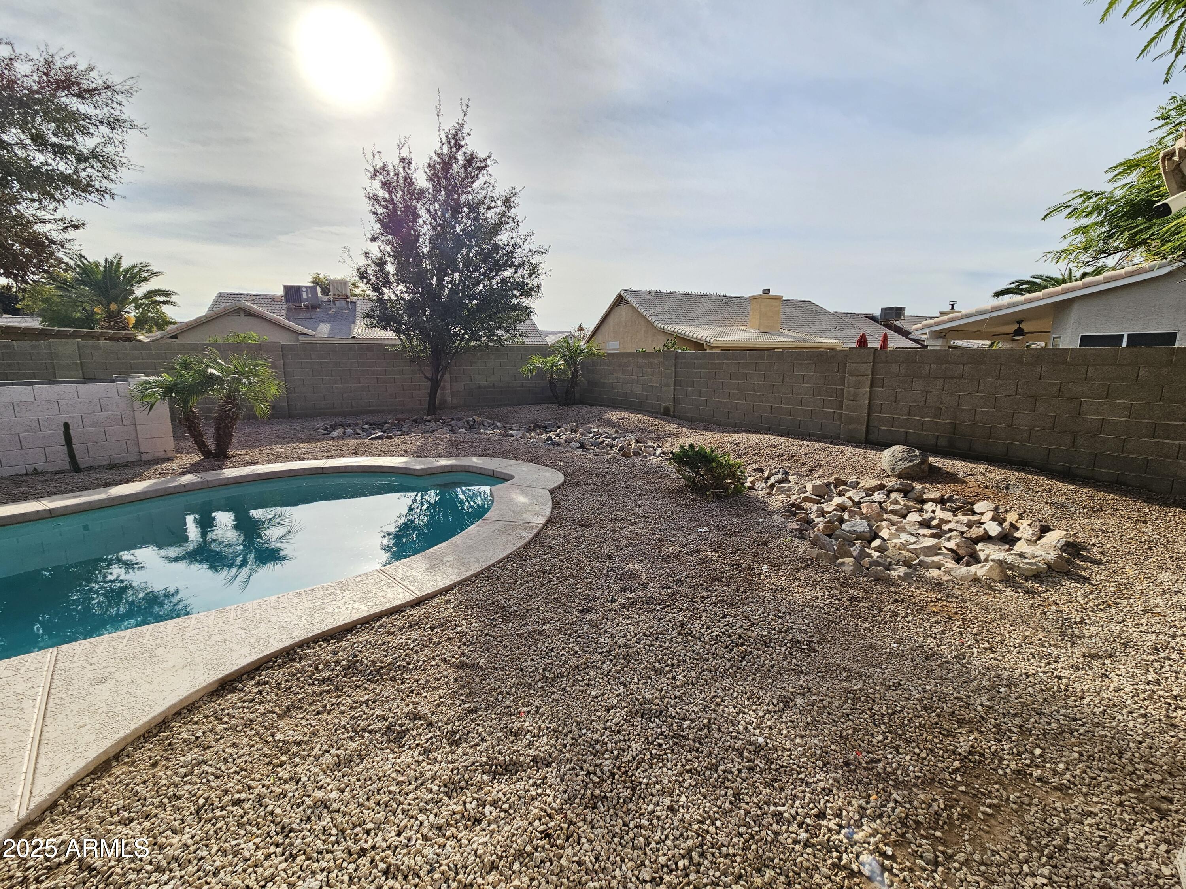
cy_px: 444
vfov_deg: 89.9
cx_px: 593
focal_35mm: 13
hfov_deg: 106.2
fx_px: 445
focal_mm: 2.2
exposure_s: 1/1372
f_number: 2.2
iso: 50
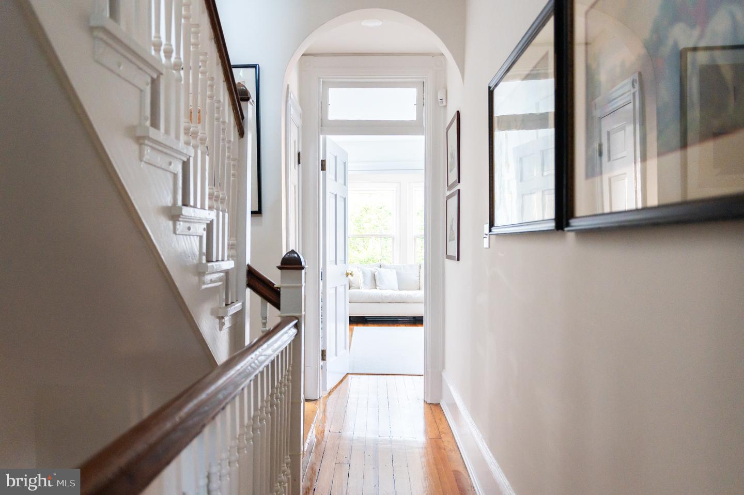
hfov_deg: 65.5
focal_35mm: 28
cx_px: 372
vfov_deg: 46.3
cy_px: 248
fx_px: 578
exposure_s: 1/100
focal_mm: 28
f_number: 2.8
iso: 2500
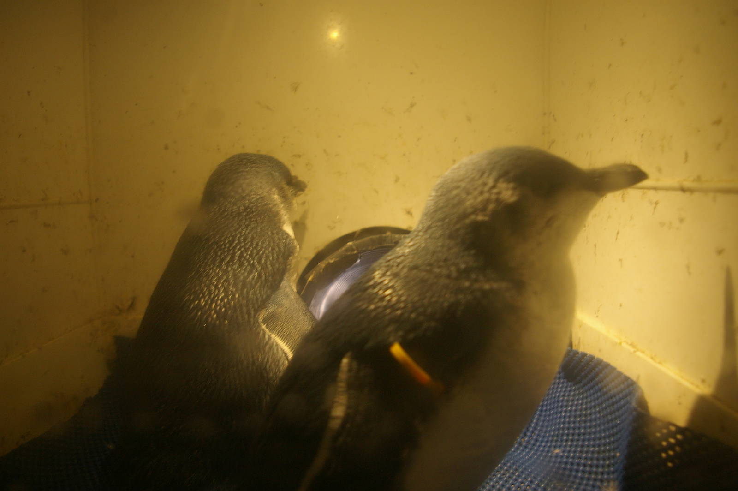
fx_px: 553
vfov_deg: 47.9
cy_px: 246
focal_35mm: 27
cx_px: 369
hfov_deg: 67.4
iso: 400
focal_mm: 18
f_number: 3.5
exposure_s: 1/3.33
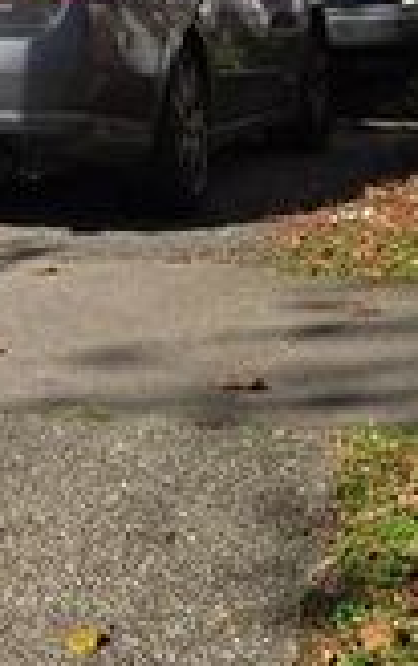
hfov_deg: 11.8
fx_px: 1798
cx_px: -434
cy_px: -201
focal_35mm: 99
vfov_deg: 19.4
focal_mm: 5.4
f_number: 1.8
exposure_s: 1/2259
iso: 25
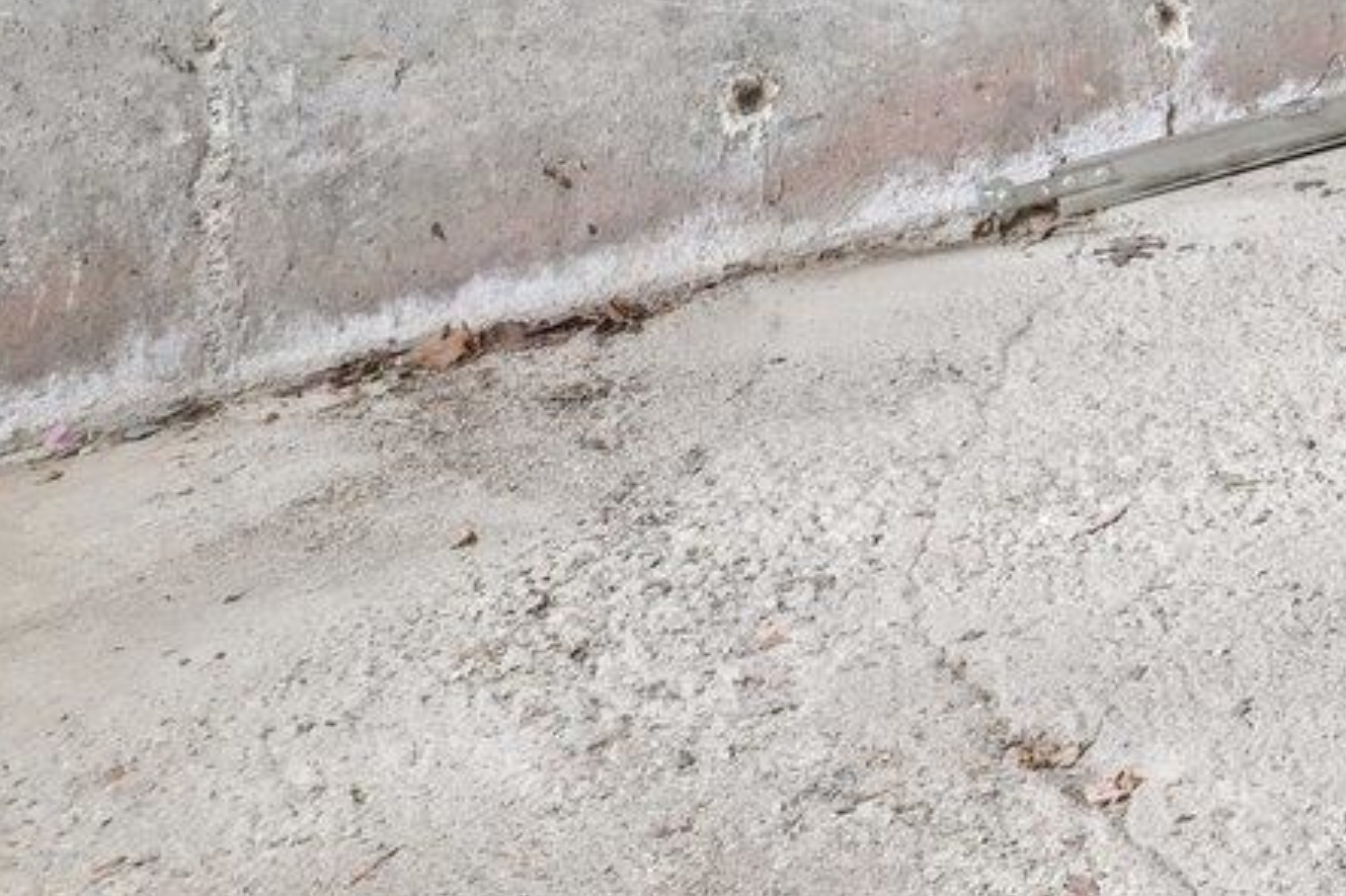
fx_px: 2766
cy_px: -721
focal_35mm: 74
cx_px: 2394
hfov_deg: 20.1
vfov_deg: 15.7
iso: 400
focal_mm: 16
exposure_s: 1/2
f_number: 8
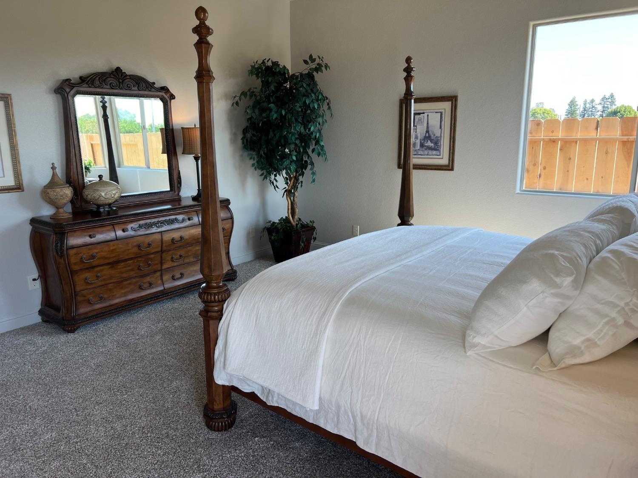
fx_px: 479
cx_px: 319
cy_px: 239
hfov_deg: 67.3
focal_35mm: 26
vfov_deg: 53.1
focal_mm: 5.7
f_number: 1.5
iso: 32
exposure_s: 1/141
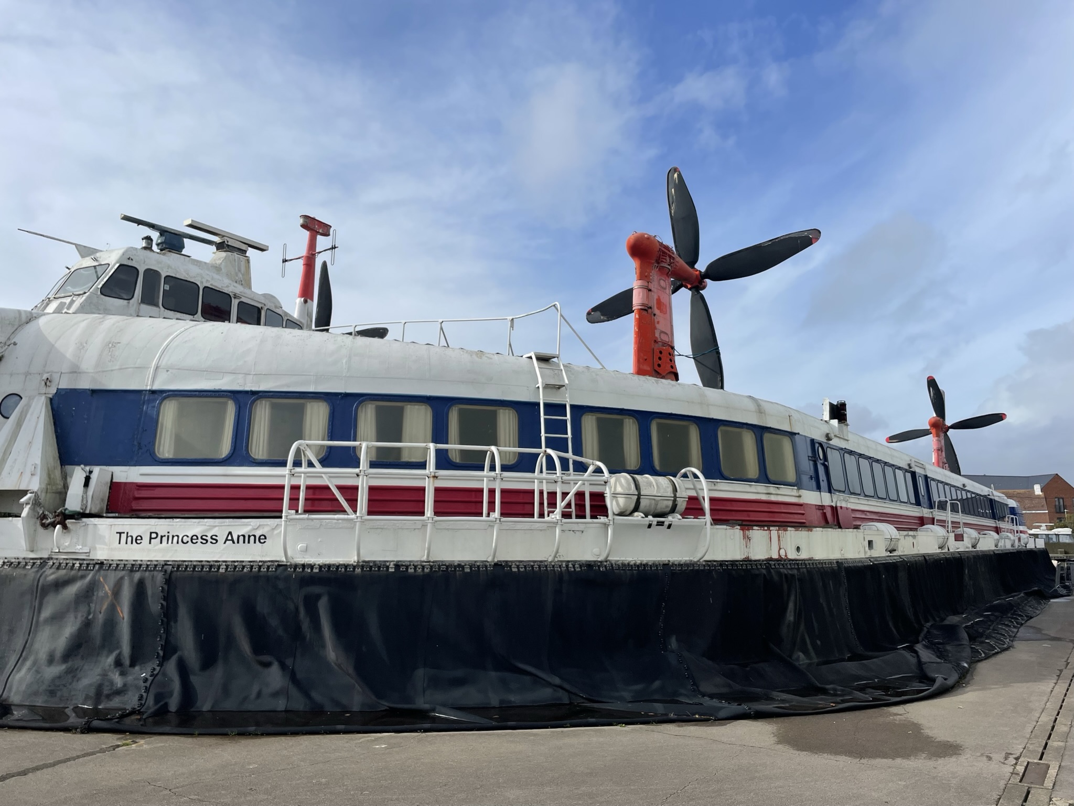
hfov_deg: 67.3
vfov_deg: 53.1
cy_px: 403
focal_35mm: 26
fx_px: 807
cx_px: 537
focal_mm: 4.2
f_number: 1.6
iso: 32
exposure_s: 1/6897
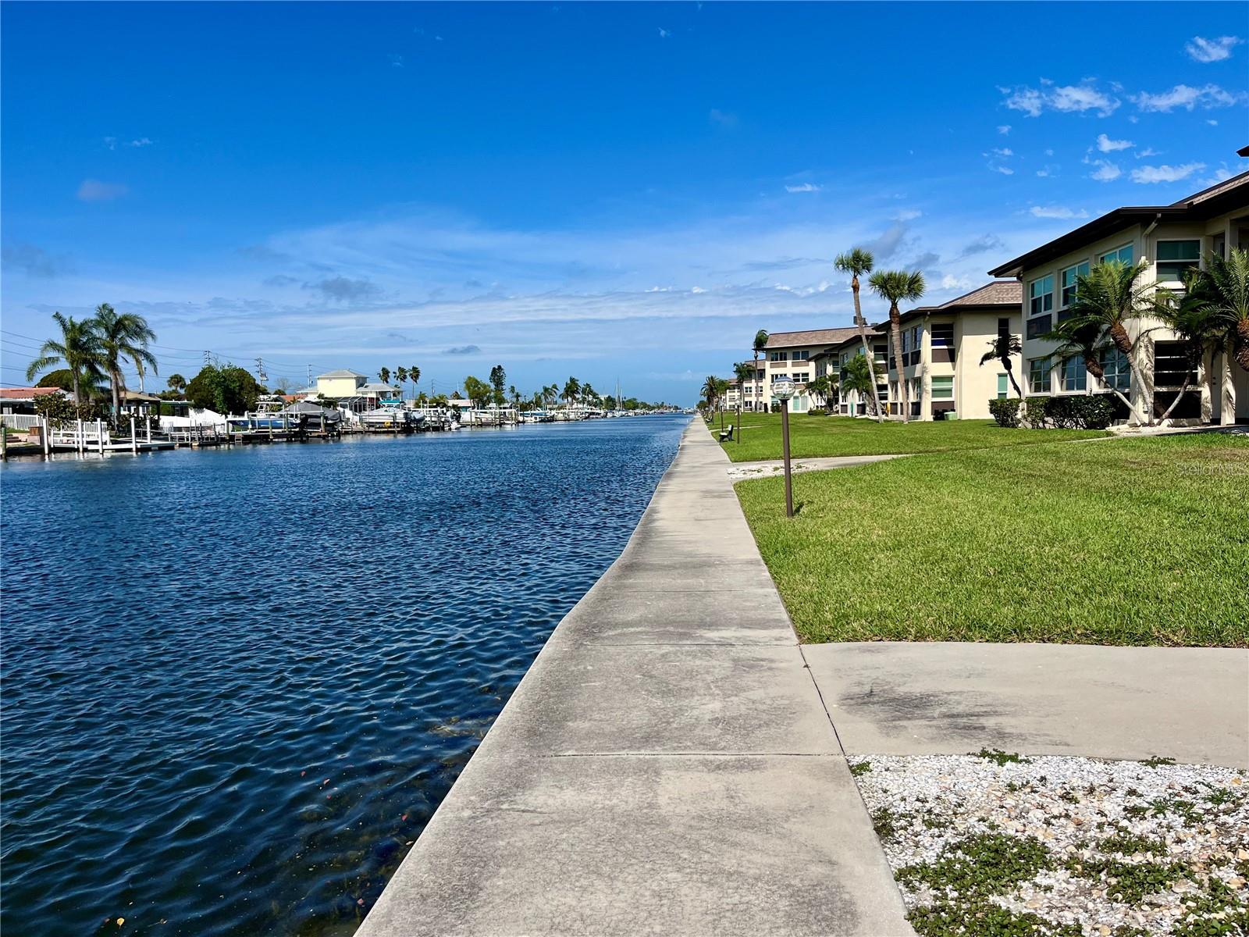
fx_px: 938
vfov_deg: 53.1
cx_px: 624
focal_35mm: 26
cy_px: 468
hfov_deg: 67.3
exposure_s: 1/6494
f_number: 1.6
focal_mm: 5.1
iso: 50
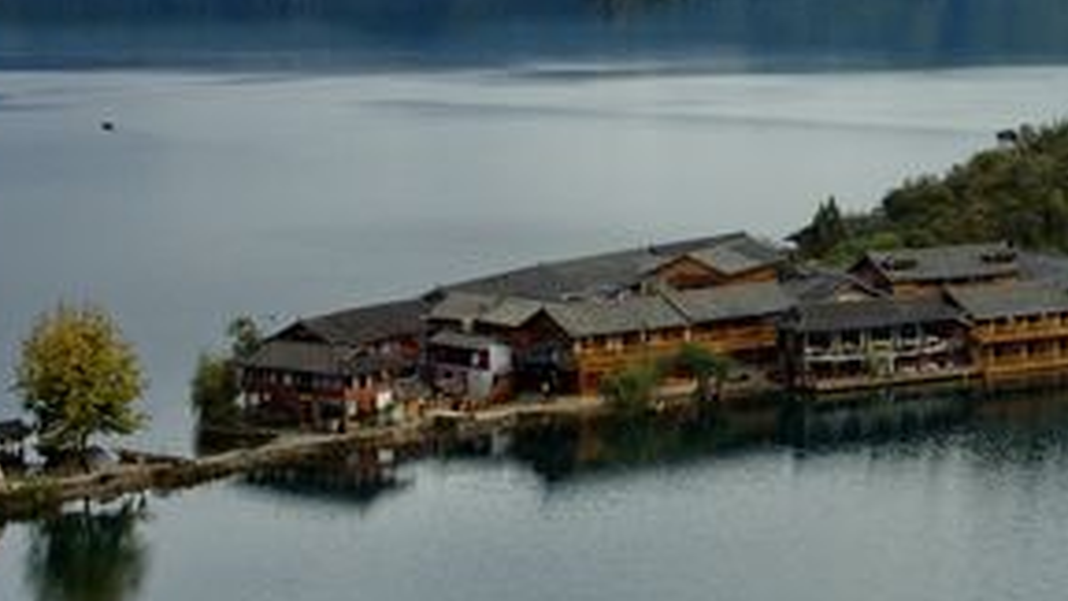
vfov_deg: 12.0
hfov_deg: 20.3
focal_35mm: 101
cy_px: 239
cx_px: 1131
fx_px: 2865
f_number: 8
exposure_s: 1/400
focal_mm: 29
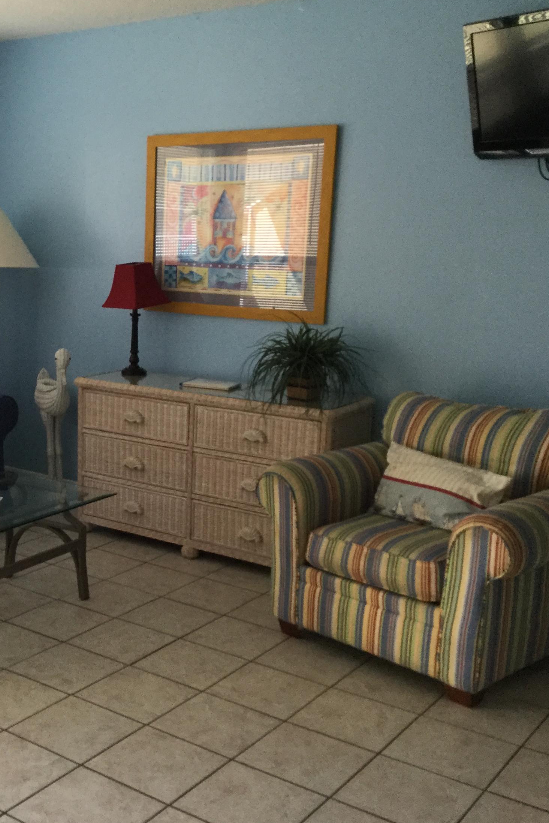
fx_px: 1006
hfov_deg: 29.7
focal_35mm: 44
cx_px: 101
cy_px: 410
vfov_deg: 44.5
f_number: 2.4
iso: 40
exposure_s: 1/30
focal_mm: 3.3
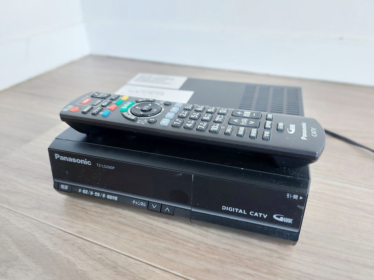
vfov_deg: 56.8
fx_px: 259
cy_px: 140
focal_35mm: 24
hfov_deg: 71.6
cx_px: 187
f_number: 1.8
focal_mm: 5.23
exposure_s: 1/24
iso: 160
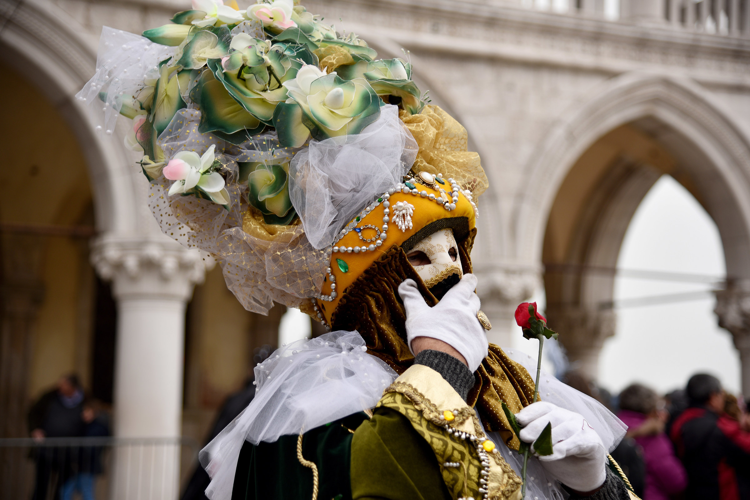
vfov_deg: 17.5
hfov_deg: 26.0
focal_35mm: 78
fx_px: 1625
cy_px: 250
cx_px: 375
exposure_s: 1/200
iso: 100
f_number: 4
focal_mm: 78
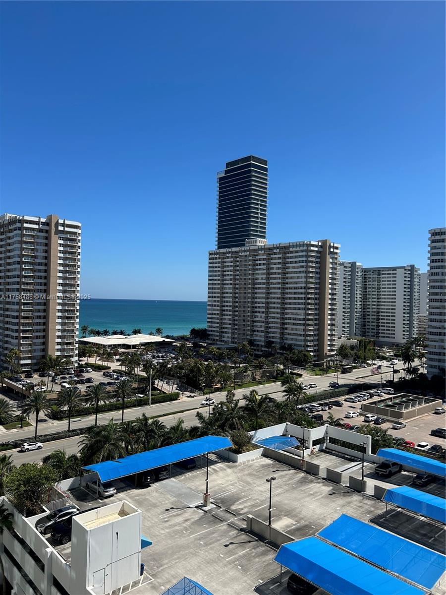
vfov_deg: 67.3
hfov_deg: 53.1
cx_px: 223
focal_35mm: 26
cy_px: 298
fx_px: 447
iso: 50
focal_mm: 5.7
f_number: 1.5
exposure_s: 1/5319
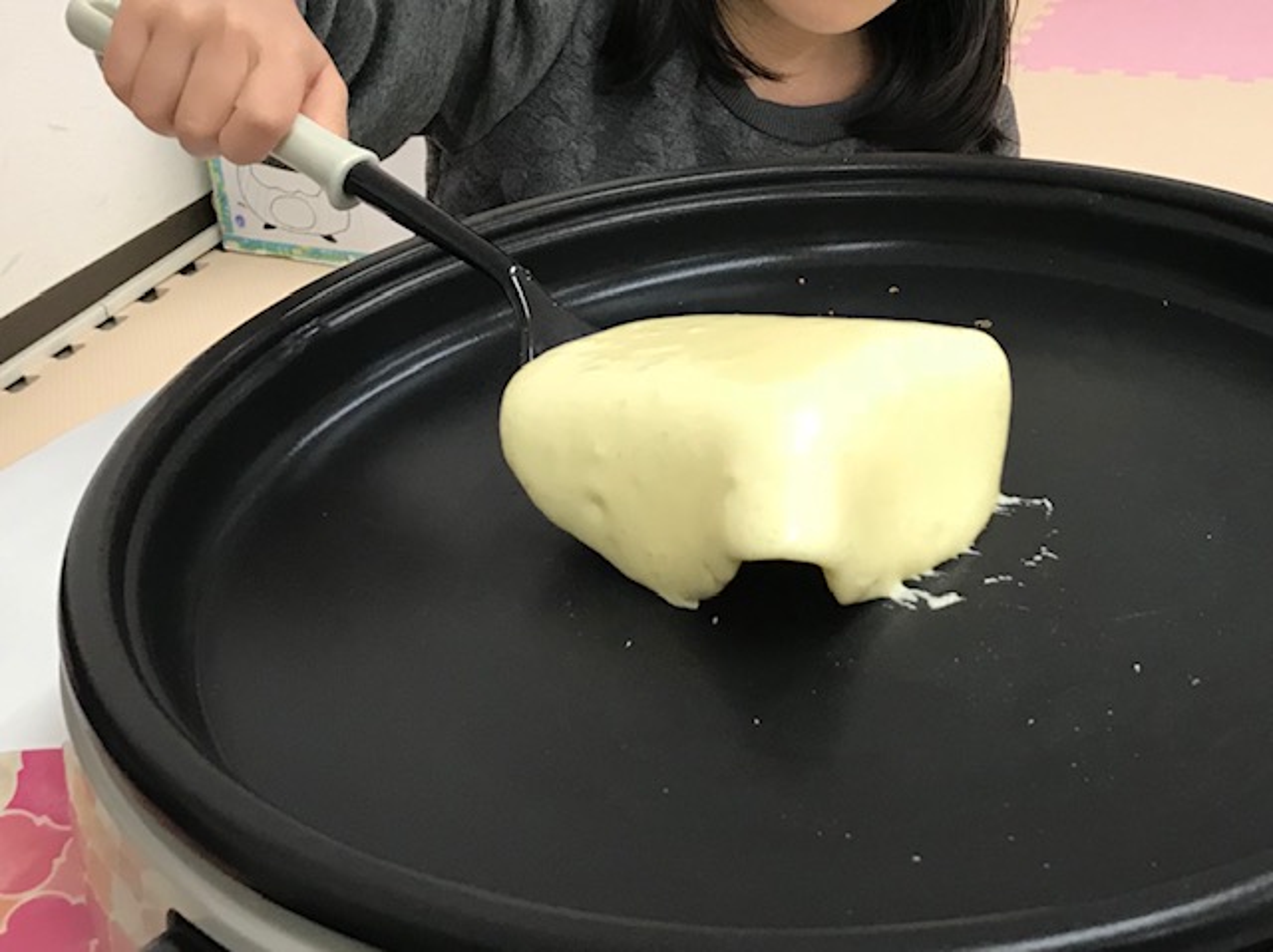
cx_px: 636
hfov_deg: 63.5
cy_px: 476
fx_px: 1029
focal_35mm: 28
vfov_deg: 49.7
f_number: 1.8
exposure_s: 1/30
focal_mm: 3.99
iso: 40
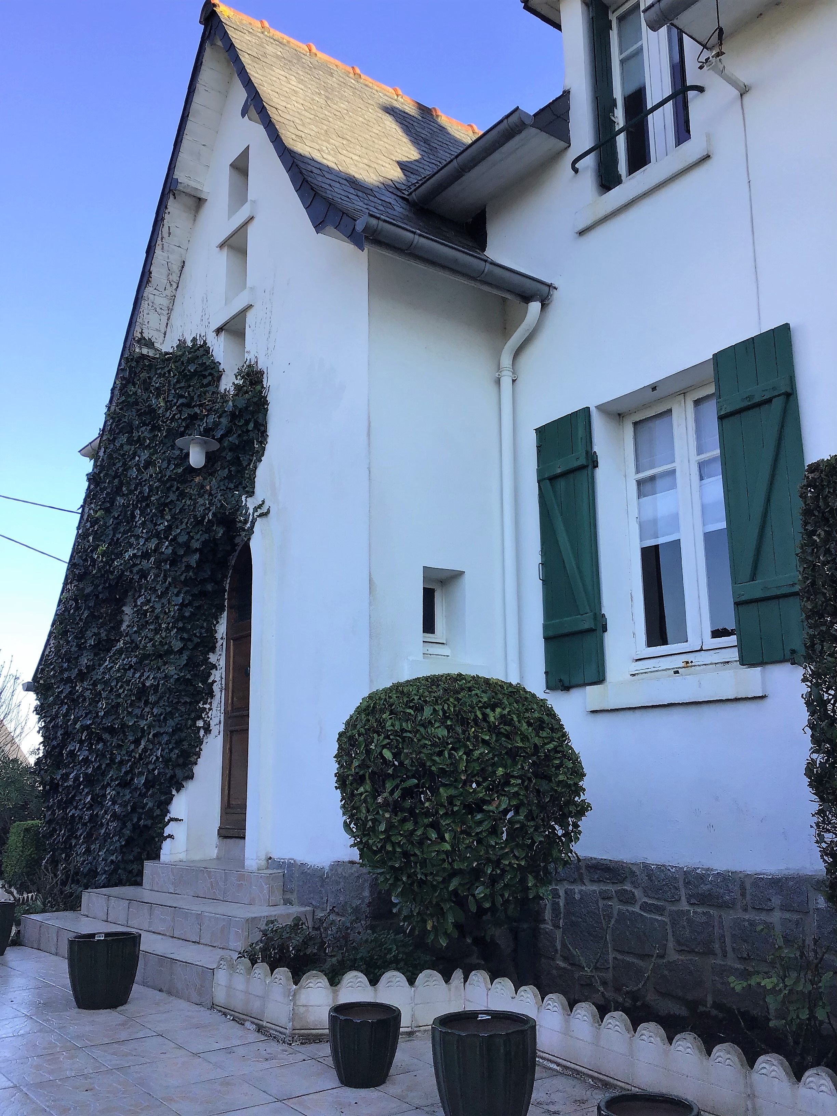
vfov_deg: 58.4
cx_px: 418
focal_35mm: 31
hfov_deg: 45.4
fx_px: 999
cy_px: 558
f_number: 2.4
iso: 25
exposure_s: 1/367
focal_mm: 3.3
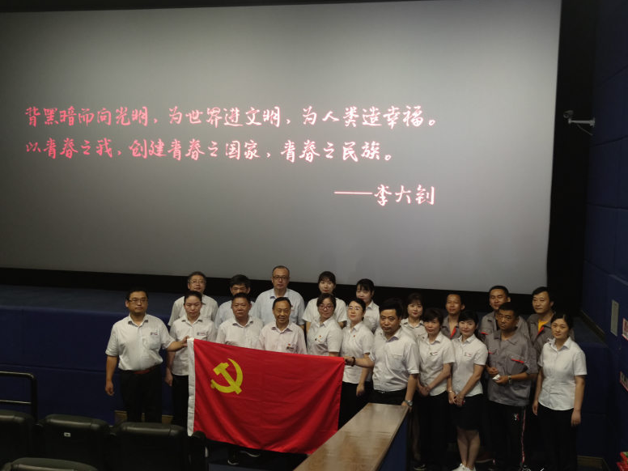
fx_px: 617
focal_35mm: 34
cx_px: 317
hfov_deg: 54.0
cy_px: 235
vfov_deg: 41.8
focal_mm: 6.72
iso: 810
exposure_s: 1/13
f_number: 1.69
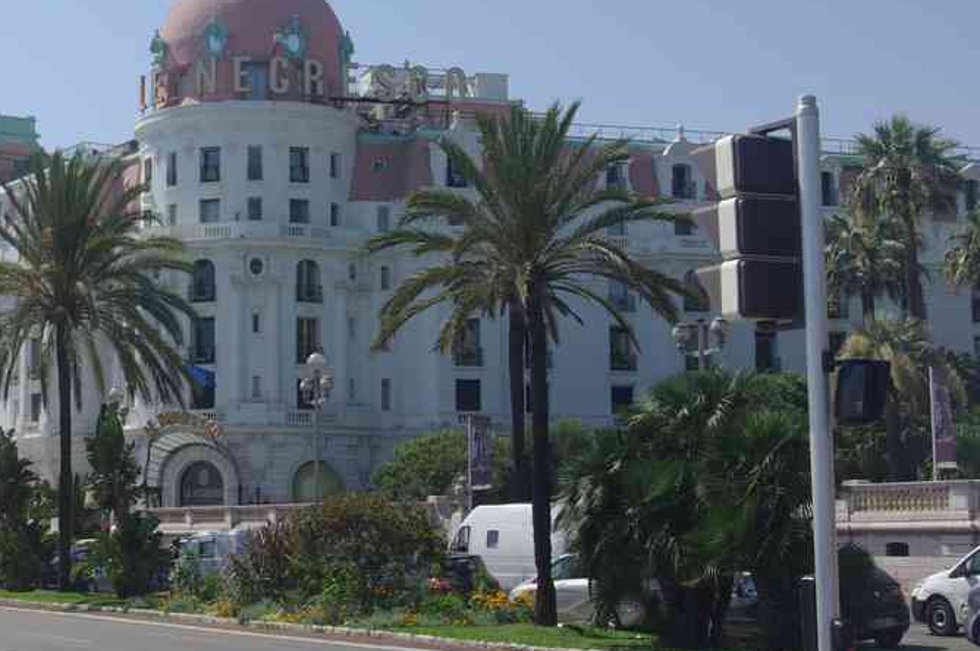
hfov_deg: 28.6
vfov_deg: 19.5
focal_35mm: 70
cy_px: 268
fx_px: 1897
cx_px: 260
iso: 100
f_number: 8
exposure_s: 1/250
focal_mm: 31
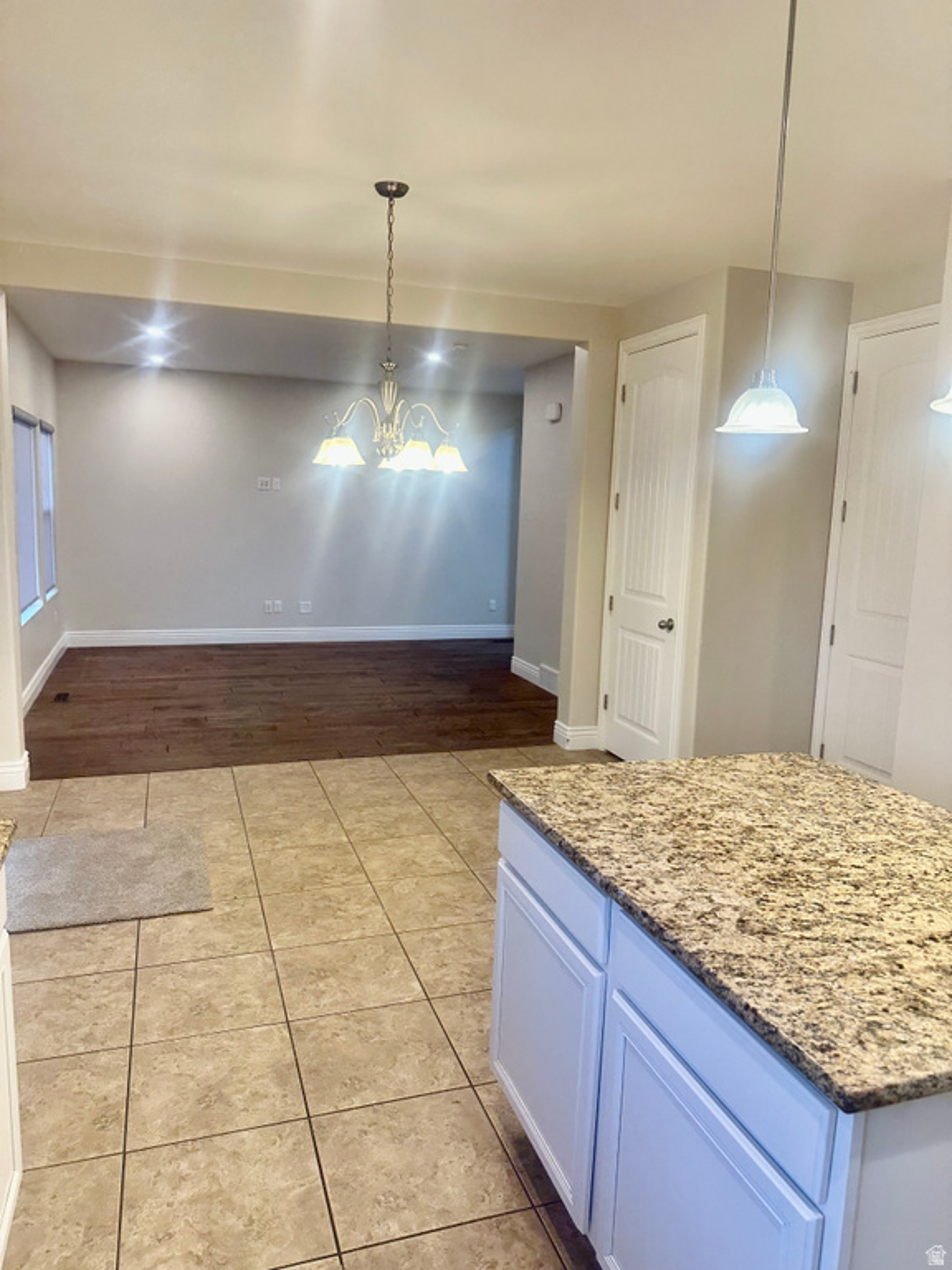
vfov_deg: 71.6
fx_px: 880
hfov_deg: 56.8
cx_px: 476
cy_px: 635
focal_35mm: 24
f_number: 1.78
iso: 160
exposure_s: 1/120
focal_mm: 6.86
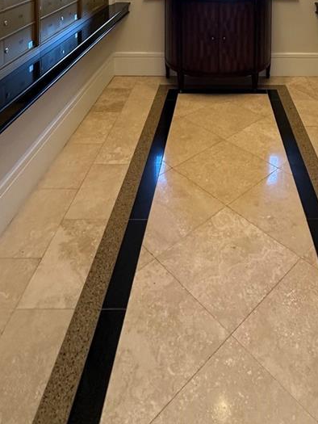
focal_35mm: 32
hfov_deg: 43.3
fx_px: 392
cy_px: -53
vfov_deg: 42.9
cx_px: 220
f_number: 2.2
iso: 200
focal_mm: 2.22
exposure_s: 1/60
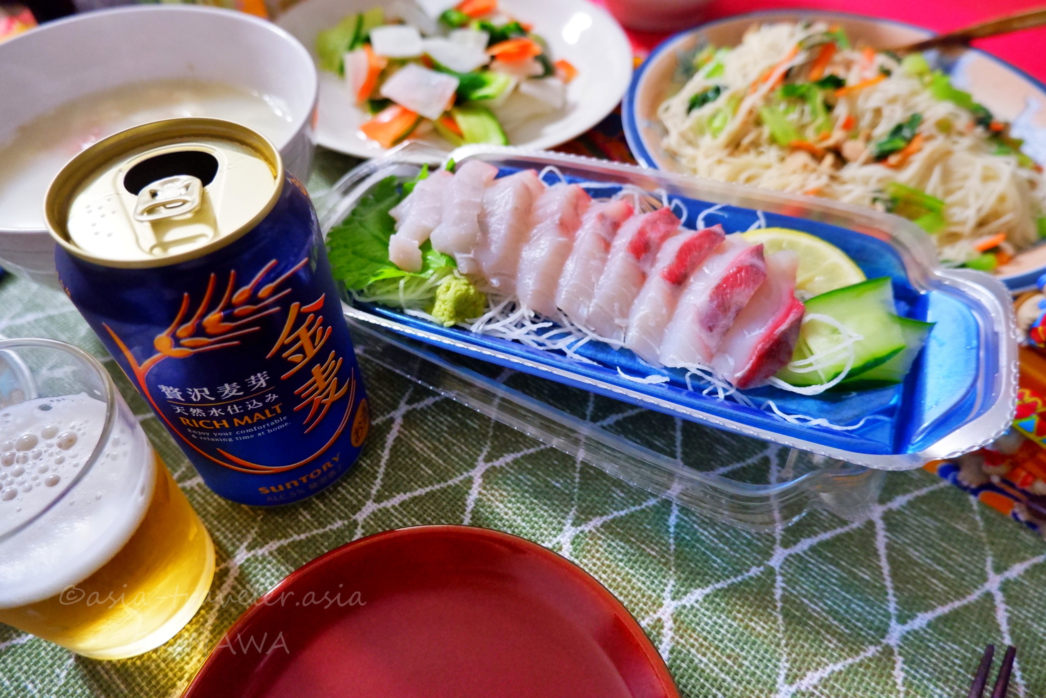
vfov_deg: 55.1
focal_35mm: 23
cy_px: 349
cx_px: 523
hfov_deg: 76.1
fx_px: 668
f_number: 3.5
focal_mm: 15
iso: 3200
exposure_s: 1/26
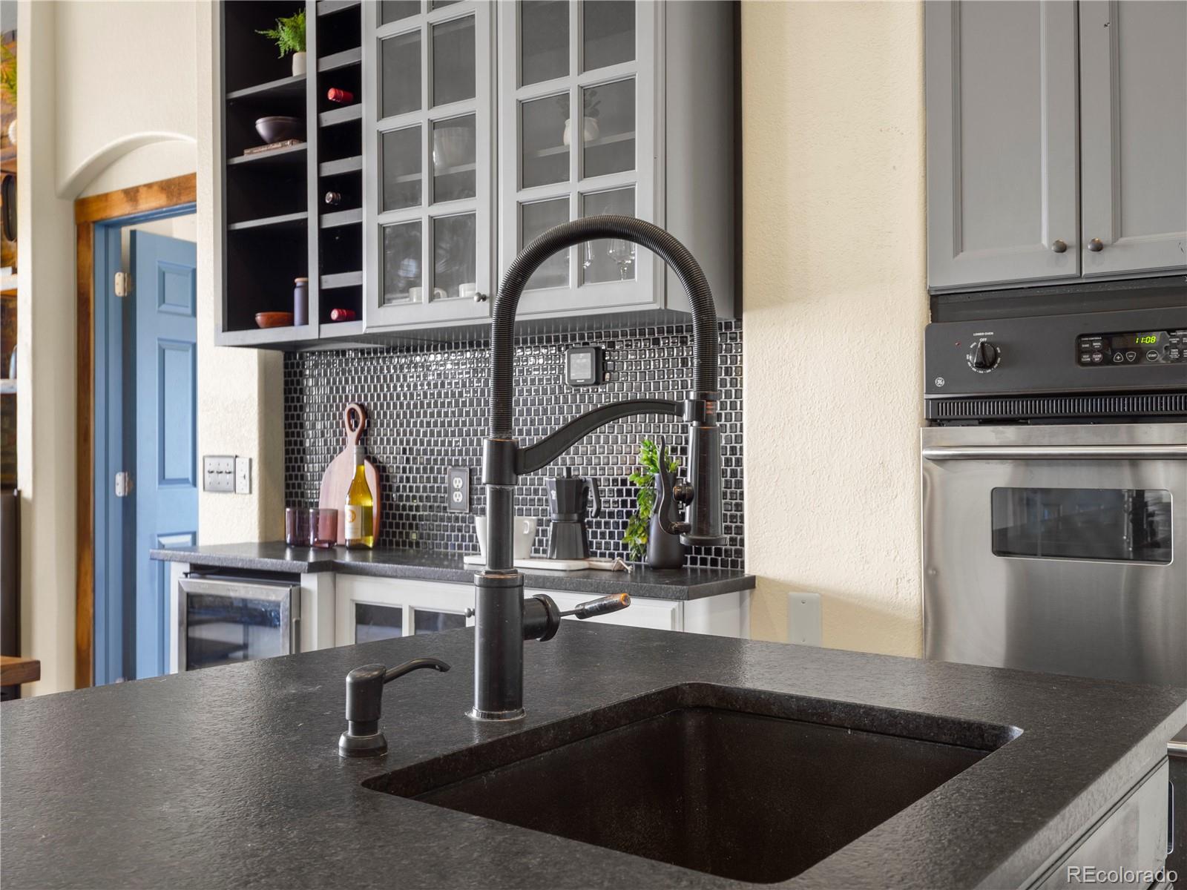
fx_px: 1269
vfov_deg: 38.7
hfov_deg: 50.1
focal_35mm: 37
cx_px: 594
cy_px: 445
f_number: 4
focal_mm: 18
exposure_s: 1/2.5
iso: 200
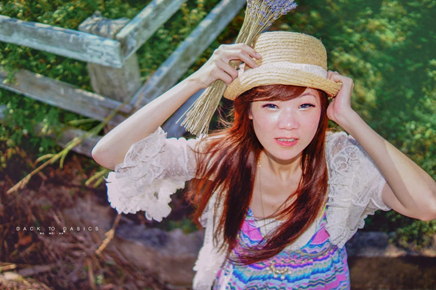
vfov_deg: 25.7
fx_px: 635
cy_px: 145
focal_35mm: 52
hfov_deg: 37.9
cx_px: 218
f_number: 1.8
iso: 200
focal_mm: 35
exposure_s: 1/3200
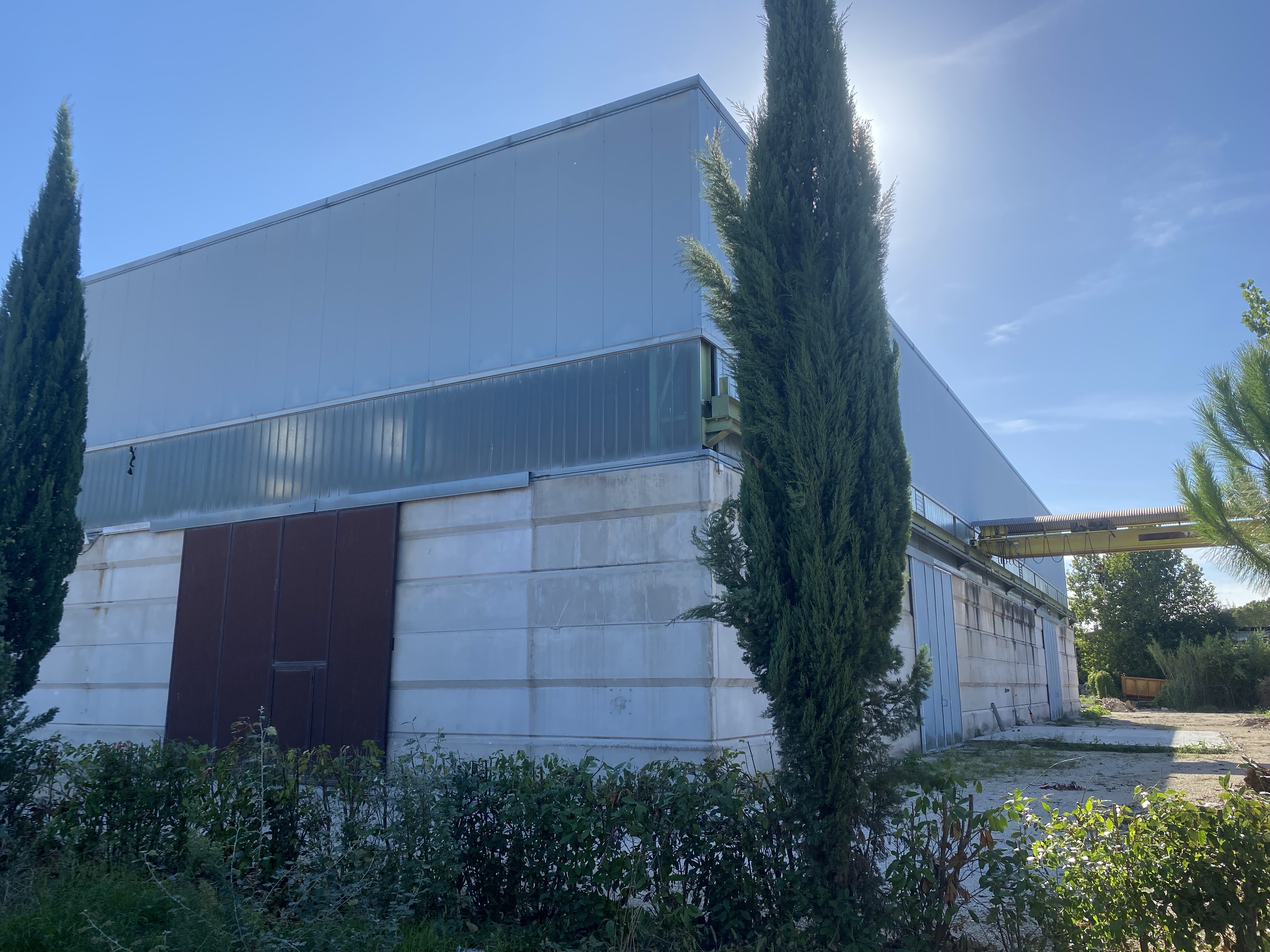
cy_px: 476
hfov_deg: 67.3
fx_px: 954
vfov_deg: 53.1
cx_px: 635
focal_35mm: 26
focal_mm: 4.25
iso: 32
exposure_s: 1/1808
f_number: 1.8
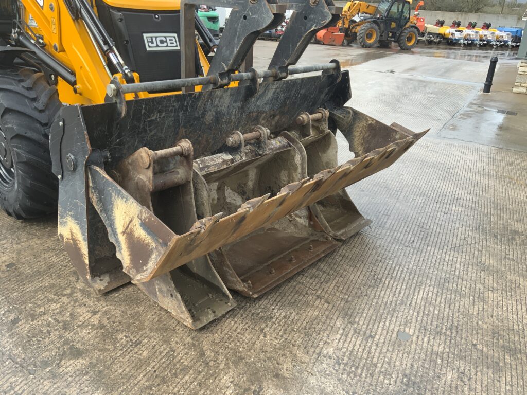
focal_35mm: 29
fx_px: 442
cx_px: 264
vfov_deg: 48.2
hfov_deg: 61.7
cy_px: 198
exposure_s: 1/212
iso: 16
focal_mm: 3
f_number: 1.8
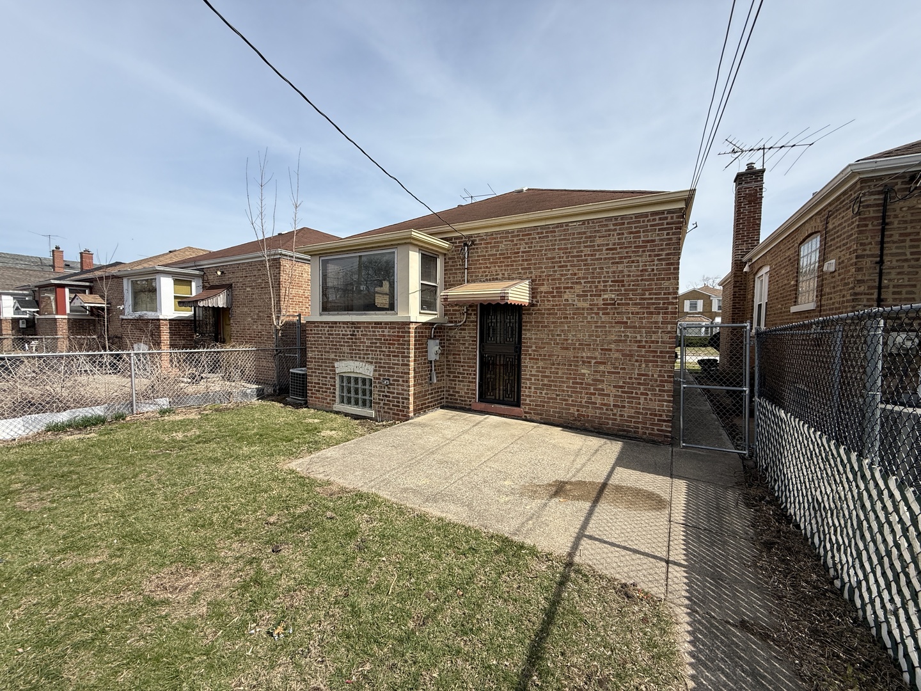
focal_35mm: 14
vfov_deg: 85.7
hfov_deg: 102.1
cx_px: 460
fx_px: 372
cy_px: 346
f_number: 2.2
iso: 50
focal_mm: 2.22
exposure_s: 1/1572
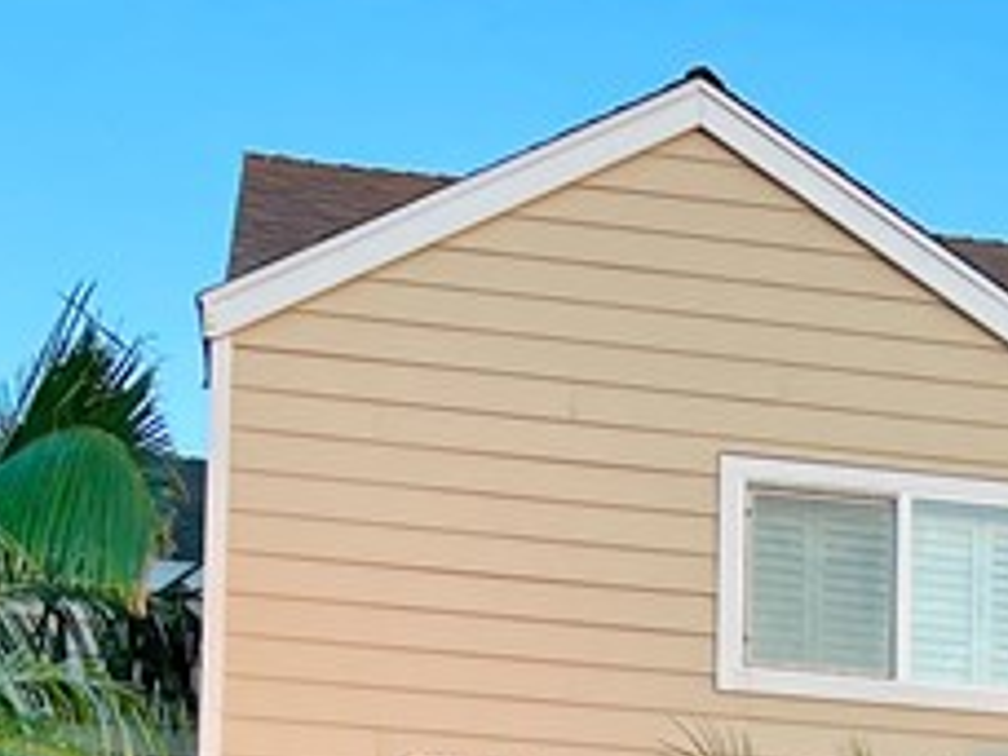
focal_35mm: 117
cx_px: 1185
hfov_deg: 16.2
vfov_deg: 11.6
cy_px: 1419
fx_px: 3407
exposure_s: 1/121
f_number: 1.5
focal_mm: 5.7
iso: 50
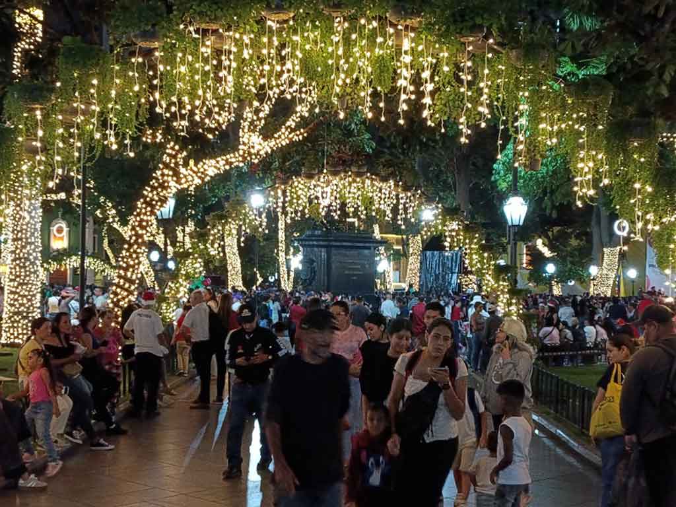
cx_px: 338
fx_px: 976
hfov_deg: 38.2
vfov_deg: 29.1
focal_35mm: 50
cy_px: 254
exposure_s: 1/25
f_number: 1.7
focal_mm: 4.71
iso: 640
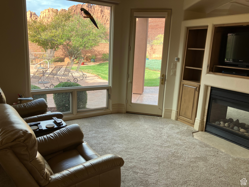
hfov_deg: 63.4
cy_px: 94
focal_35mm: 28
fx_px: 201
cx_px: 124
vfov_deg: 49.7
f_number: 1.8
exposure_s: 1/121
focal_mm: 3.99
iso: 25
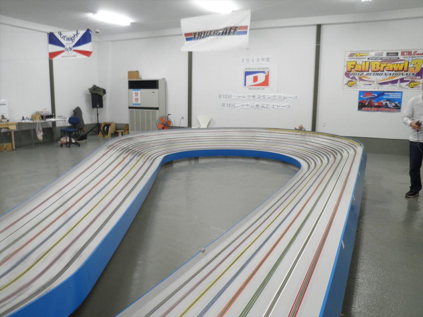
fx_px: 342
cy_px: 158
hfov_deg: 63.4
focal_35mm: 28
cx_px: 212
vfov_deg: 49.7
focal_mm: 5
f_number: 3.2
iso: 200
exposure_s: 1/20
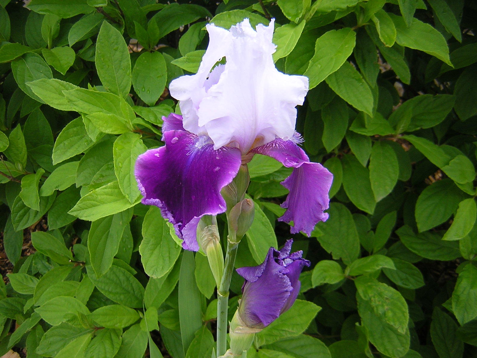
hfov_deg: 51.4
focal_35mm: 36
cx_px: 238
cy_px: 179
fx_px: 496
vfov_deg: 39.7
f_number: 2.6
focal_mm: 4.7
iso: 100
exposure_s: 1/291
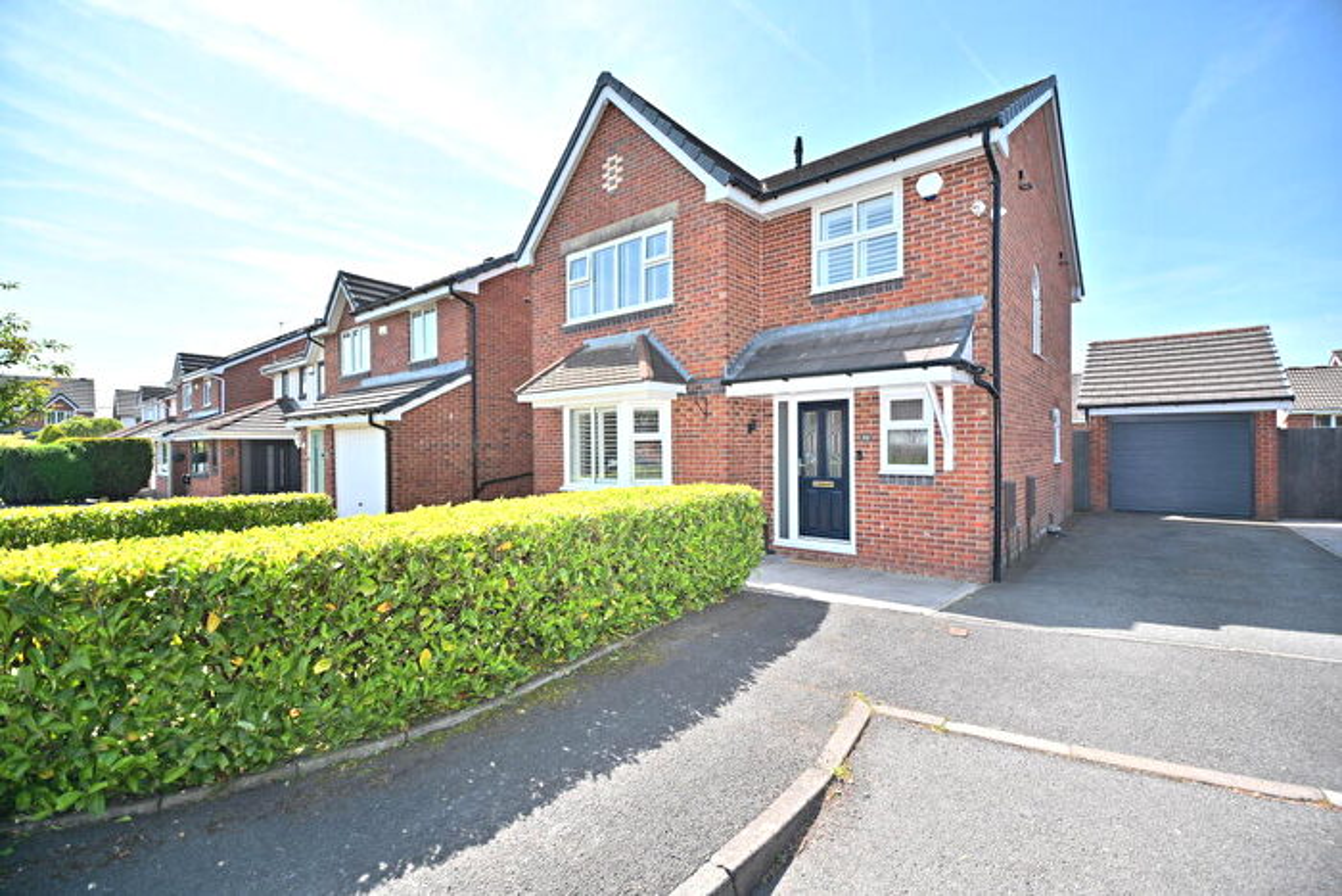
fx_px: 597
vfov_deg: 73.8
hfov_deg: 96.7
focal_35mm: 16
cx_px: 671
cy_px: 448
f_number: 6.3
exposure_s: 1/320
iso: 100
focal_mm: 16
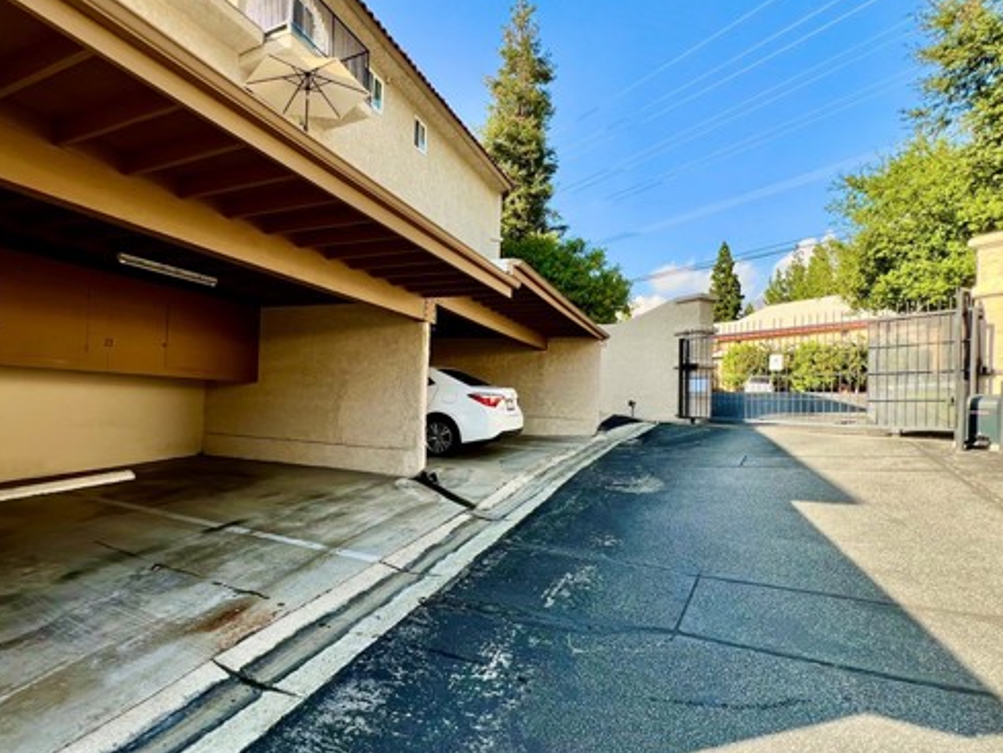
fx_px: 493
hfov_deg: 90.1
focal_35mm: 17
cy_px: 402
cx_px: 414
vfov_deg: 74.7
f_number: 1.8
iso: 32
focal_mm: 1.57
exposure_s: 1/298
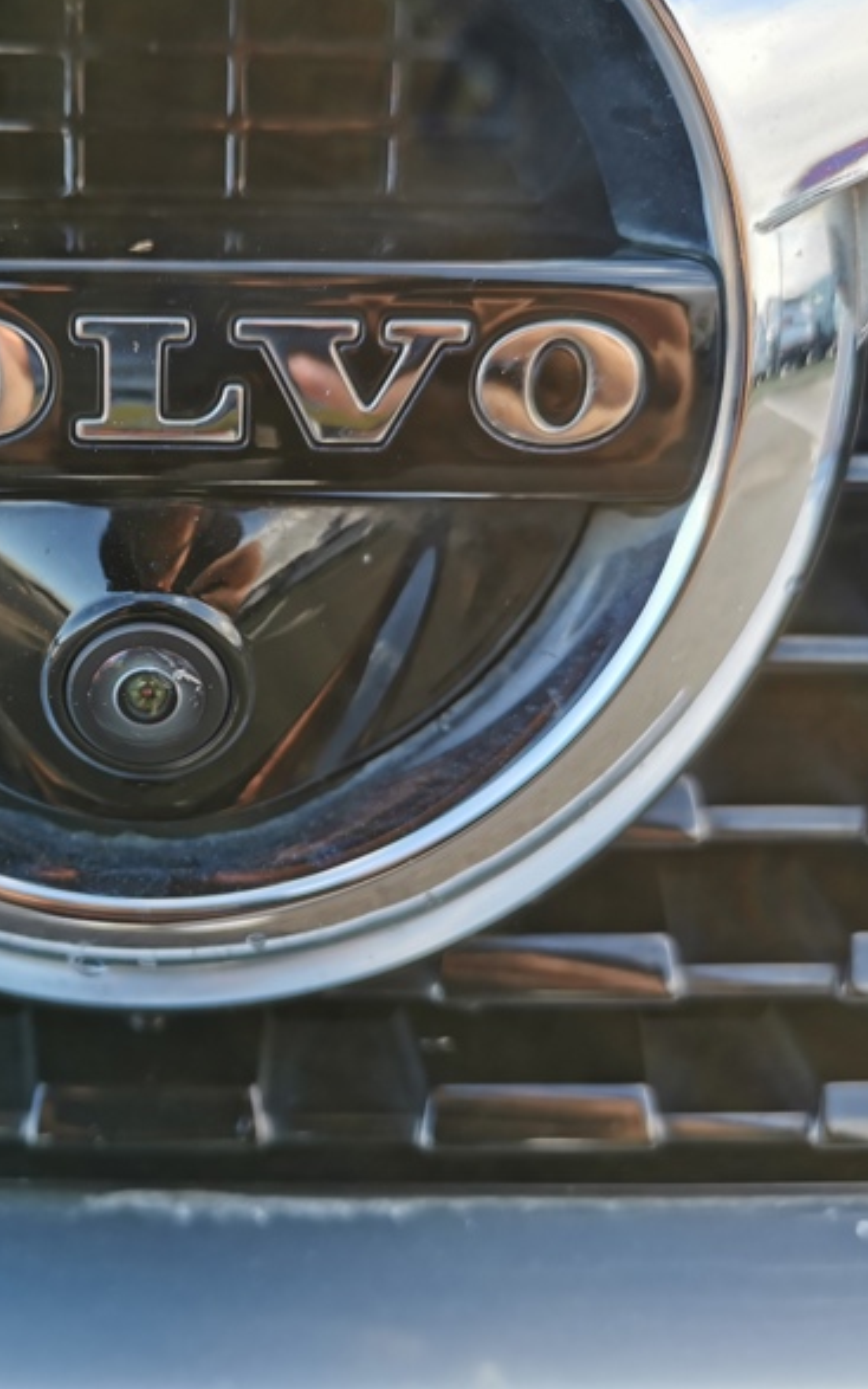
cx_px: 142
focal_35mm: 39
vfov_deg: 50.4
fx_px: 1476
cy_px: 681
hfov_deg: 31.7
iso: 50
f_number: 1.8
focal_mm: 5.58
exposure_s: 1/248
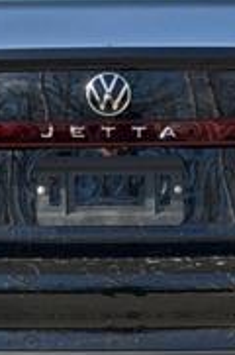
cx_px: 70
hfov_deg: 7.7
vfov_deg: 11.6
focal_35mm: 177
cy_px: 173
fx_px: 1740
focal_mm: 6.76
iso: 80
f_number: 1.78
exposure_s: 1/1353
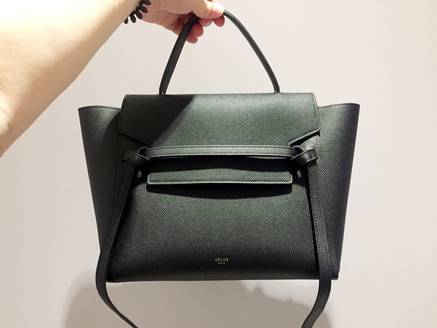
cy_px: 164
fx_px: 366
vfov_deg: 48.2
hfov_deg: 61.7
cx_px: 218
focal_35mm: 29
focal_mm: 4.15
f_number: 2.2
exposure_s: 1/15
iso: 400
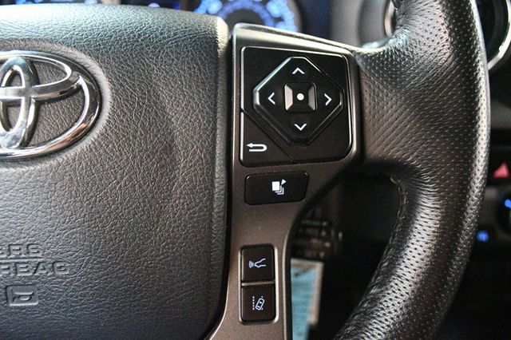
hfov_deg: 57.2
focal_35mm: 33
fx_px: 468
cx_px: 256
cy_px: 170
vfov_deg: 39.9
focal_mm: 22
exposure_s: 1/60
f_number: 3.8
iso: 12800
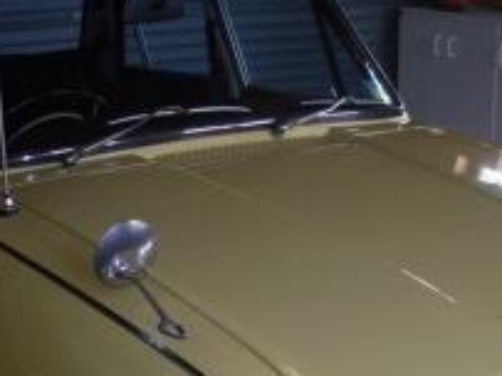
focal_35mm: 84
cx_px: 260
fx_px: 1217
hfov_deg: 23.3
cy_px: 319
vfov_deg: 17.4
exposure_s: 1/45
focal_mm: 6.3
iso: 100
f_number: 2.8
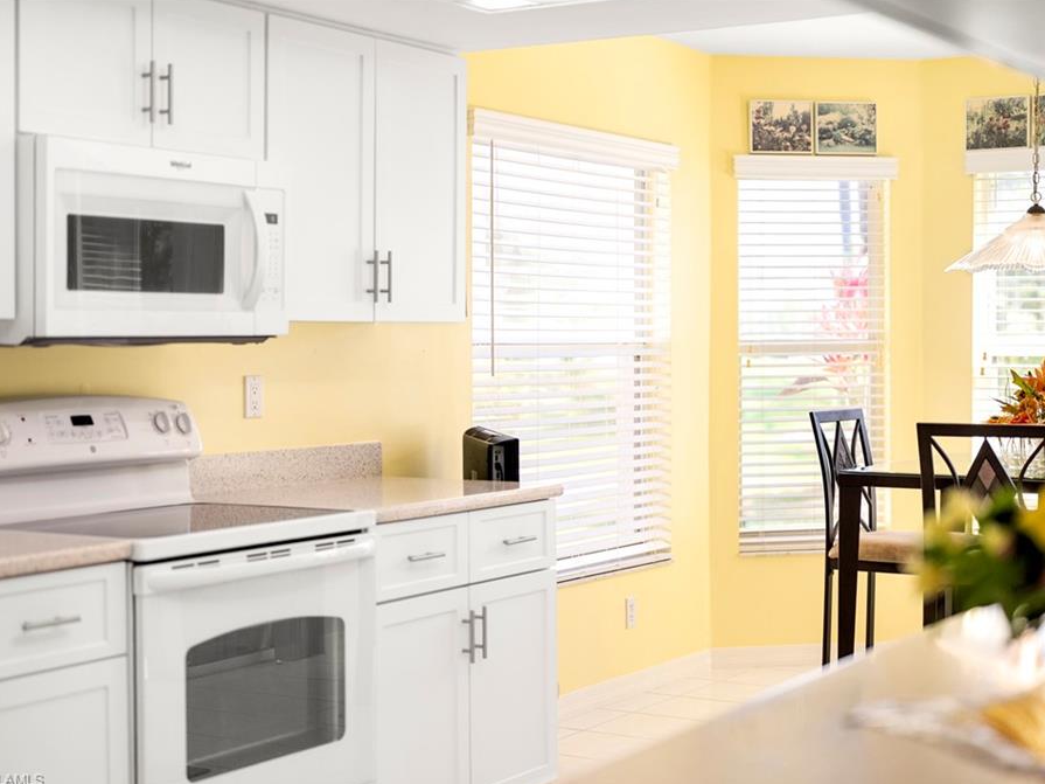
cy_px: 391
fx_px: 1660
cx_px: 559
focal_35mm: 55
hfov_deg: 34.9
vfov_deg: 26.6
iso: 250
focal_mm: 50
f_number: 1.8
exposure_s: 1/800
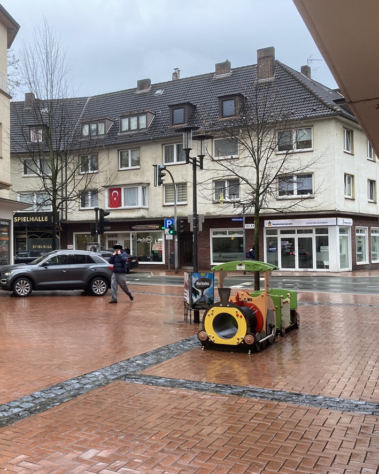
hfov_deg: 38.8
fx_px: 519
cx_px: 81
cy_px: 238
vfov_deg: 49.1
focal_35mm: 37
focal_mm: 3.99
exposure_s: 1/100
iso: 80
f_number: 1.8
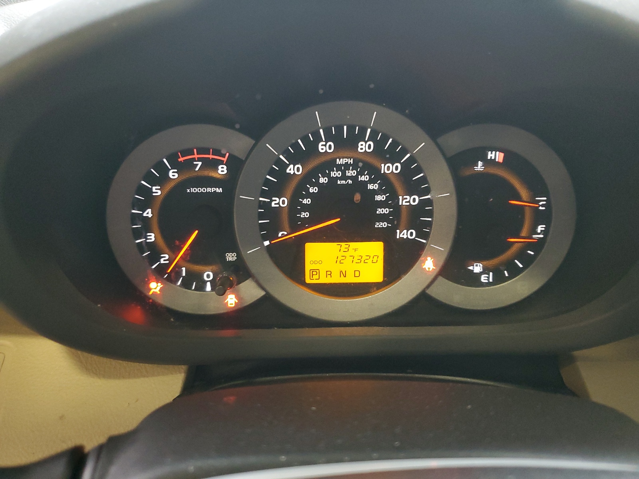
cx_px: 320
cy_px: 240
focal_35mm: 26
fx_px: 480
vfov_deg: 53.1
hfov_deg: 67.3
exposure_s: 1/60.2
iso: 280
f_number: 1.5
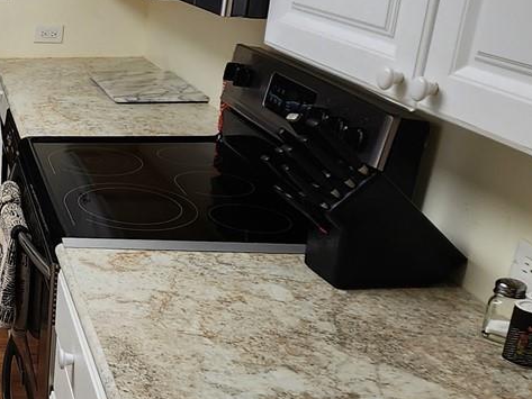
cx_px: -191
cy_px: 148
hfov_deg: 31.1
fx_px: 676
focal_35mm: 44
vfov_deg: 32.7
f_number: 2.2
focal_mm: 2.2
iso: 64
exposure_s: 1/60
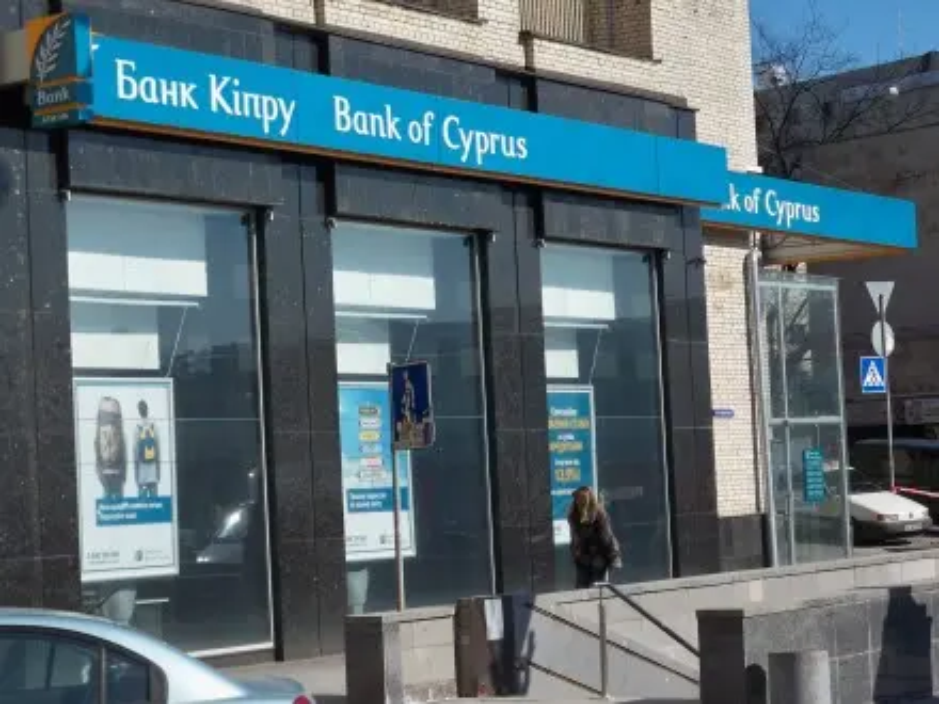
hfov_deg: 28.6
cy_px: 352
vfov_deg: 21.6
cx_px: 470
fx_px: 1845
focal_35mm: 68
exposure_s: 1/640
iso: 80
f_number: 4.5
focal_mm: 12.1
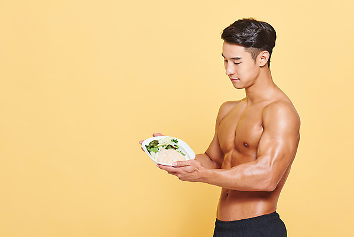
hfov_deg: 14.1
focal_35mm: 145
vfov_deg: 9.5
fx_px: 1426
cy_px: 118
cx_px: 177
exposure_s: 1/125
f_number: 11
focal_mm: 145
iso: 100
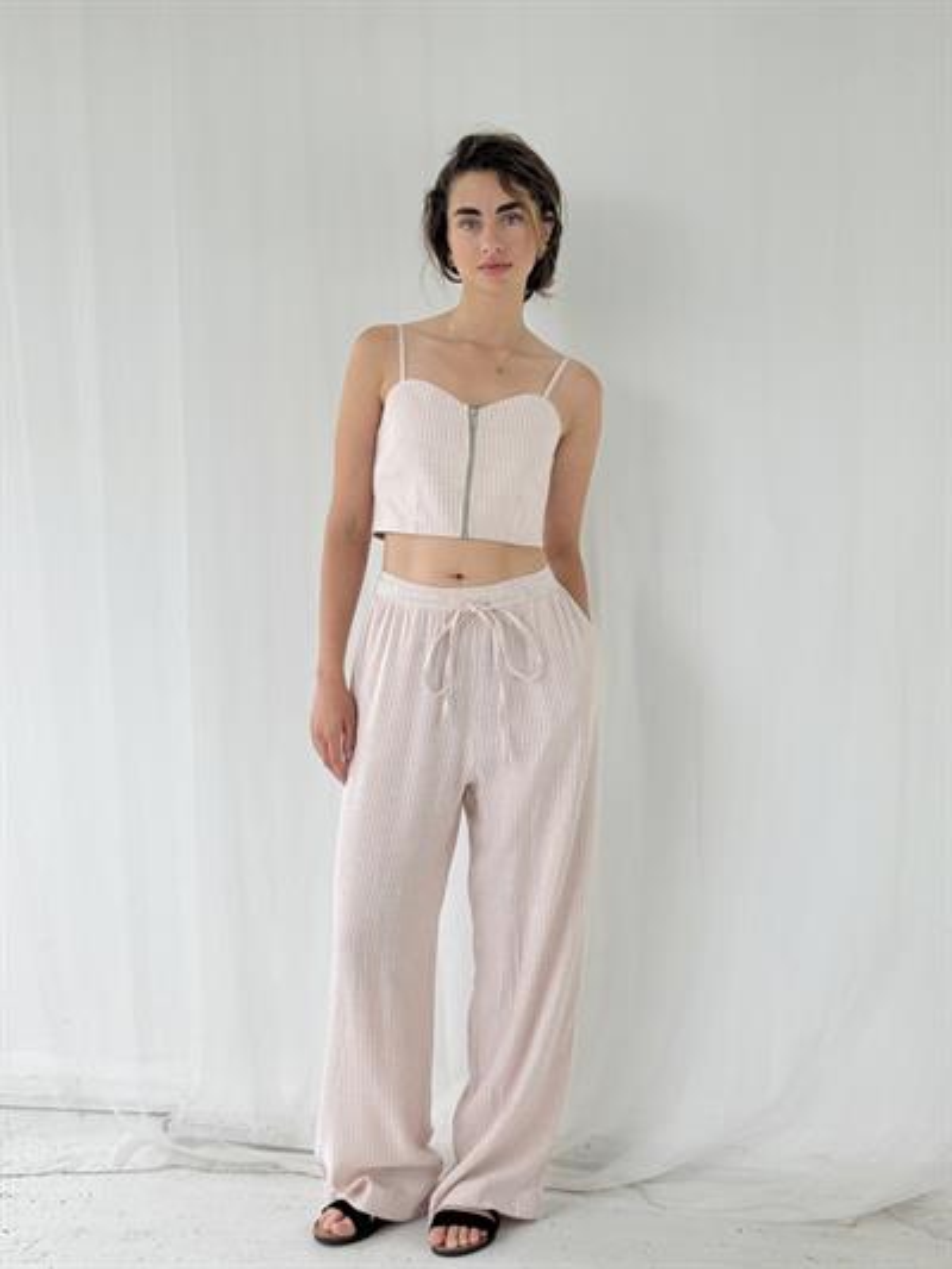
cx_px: 476
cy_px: 634
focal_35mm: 48
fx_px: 1759
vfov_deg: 39.6
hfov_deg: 30.3
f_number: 1.78
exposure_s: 1/428
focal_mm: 6.76
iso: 64
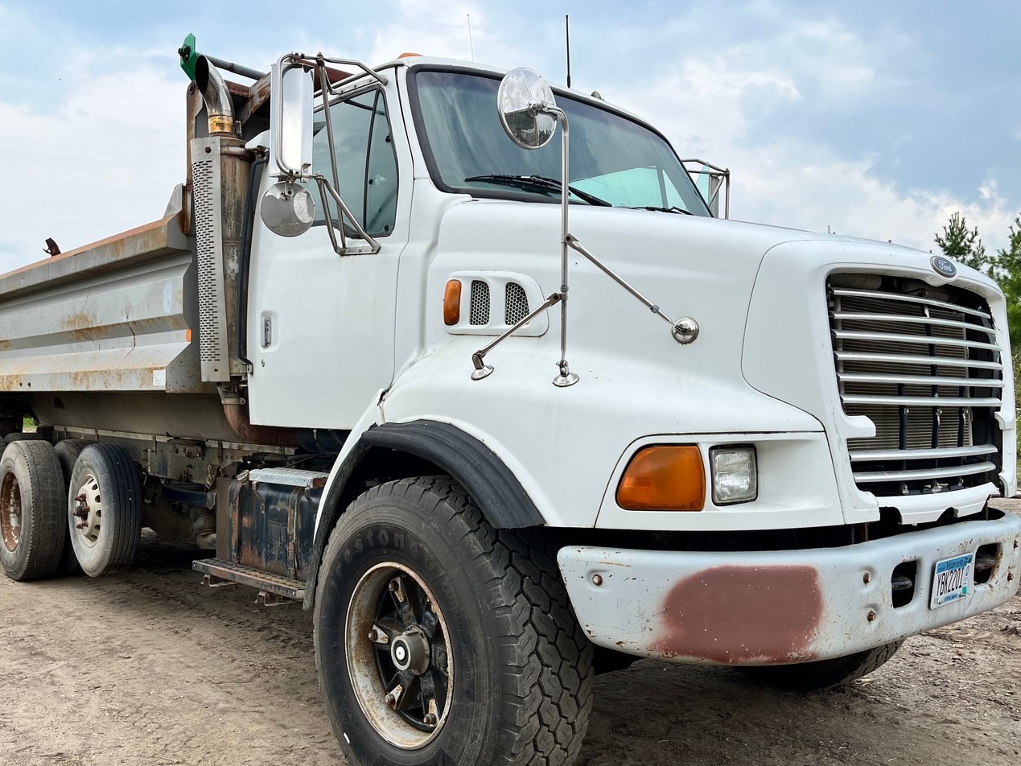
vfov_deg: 45.4
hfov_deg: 58.3
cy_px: 406
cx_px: 483
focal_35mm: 31
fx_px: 914
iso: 50
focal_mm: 5.1
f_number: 1.6
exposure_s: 1/2358
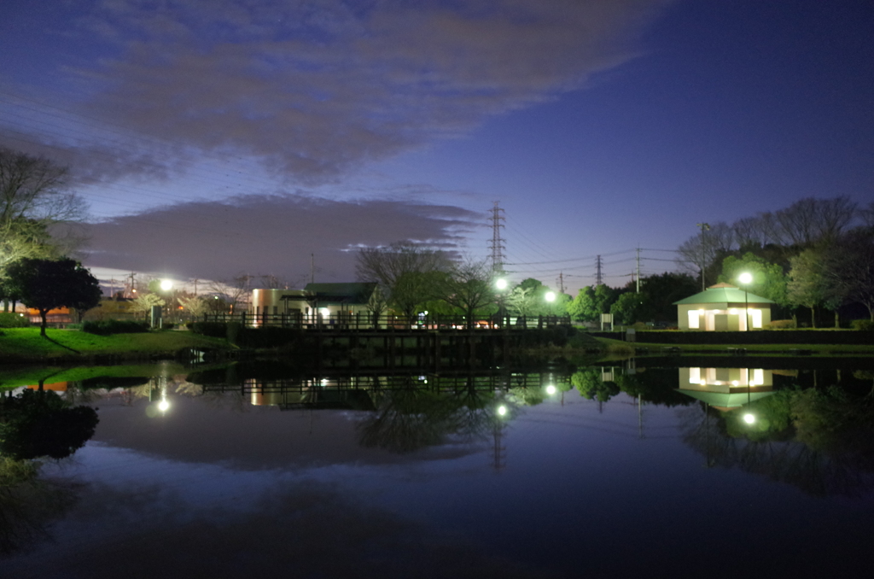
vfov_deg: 46.2
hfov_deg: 65.6
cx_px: 437
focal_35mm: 28
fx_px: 678
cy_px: 290
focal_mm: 18.3
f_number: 2.8
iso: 1600
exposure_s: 1/2
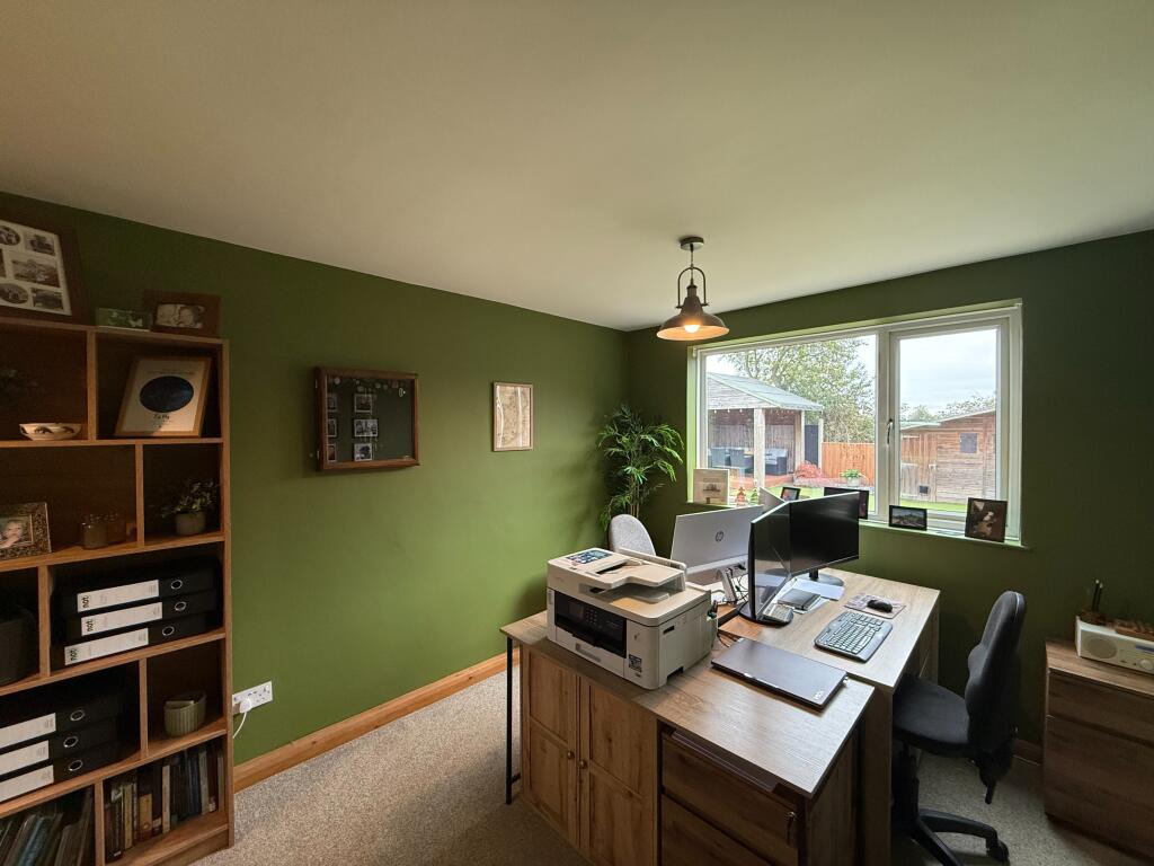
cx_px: 577
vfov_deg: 85.7
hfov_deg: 102.1
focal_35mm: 14
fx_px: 467
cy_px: 433
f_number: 2.2
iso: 320
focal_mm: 2.22
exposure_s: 1/100
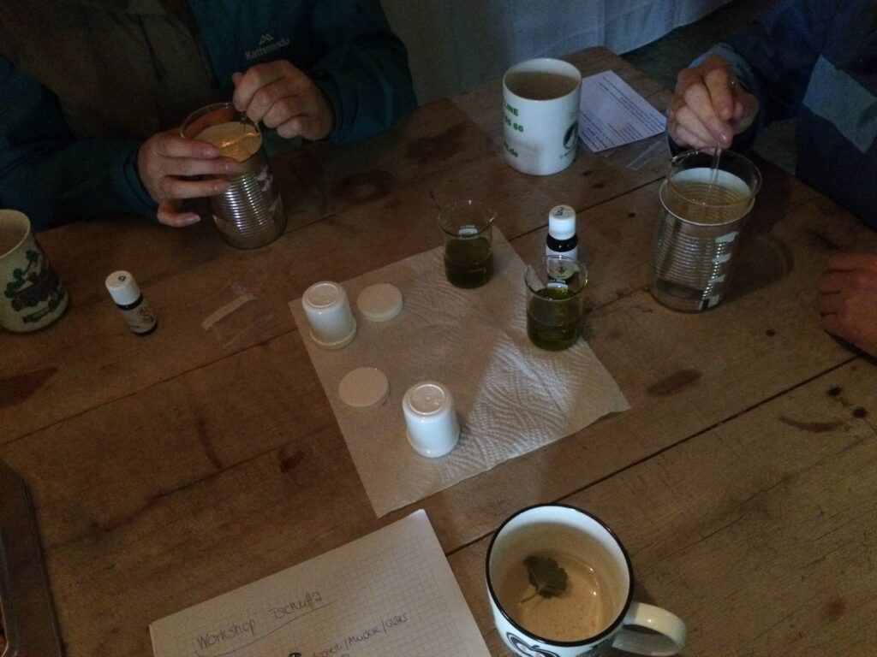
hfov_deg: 61.7
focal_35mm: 29
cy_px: 328
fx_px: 735
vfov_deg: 48.2
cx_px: 438
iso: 800
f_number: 2.2
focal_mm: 4.15
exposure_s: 1/17
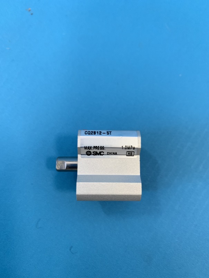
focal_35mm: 26
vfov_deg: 67.3
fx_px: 209
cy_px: 139
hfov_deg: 53.1
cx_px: 104
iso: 200
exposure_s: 1/50
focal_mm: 4.25
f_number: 1.8
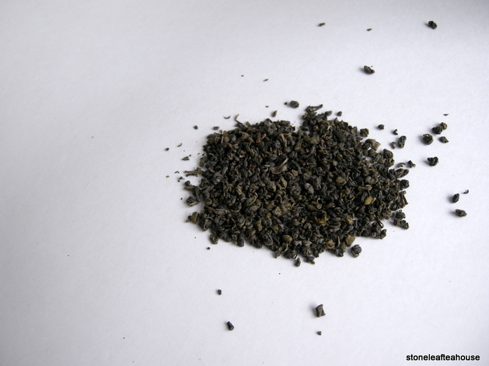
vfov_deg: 39.6
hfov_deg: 51.4
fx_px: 508
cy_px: 185
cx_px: 241
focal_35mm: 36
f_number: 3.4
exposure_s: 1/65.3
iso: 64
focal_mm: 7.5
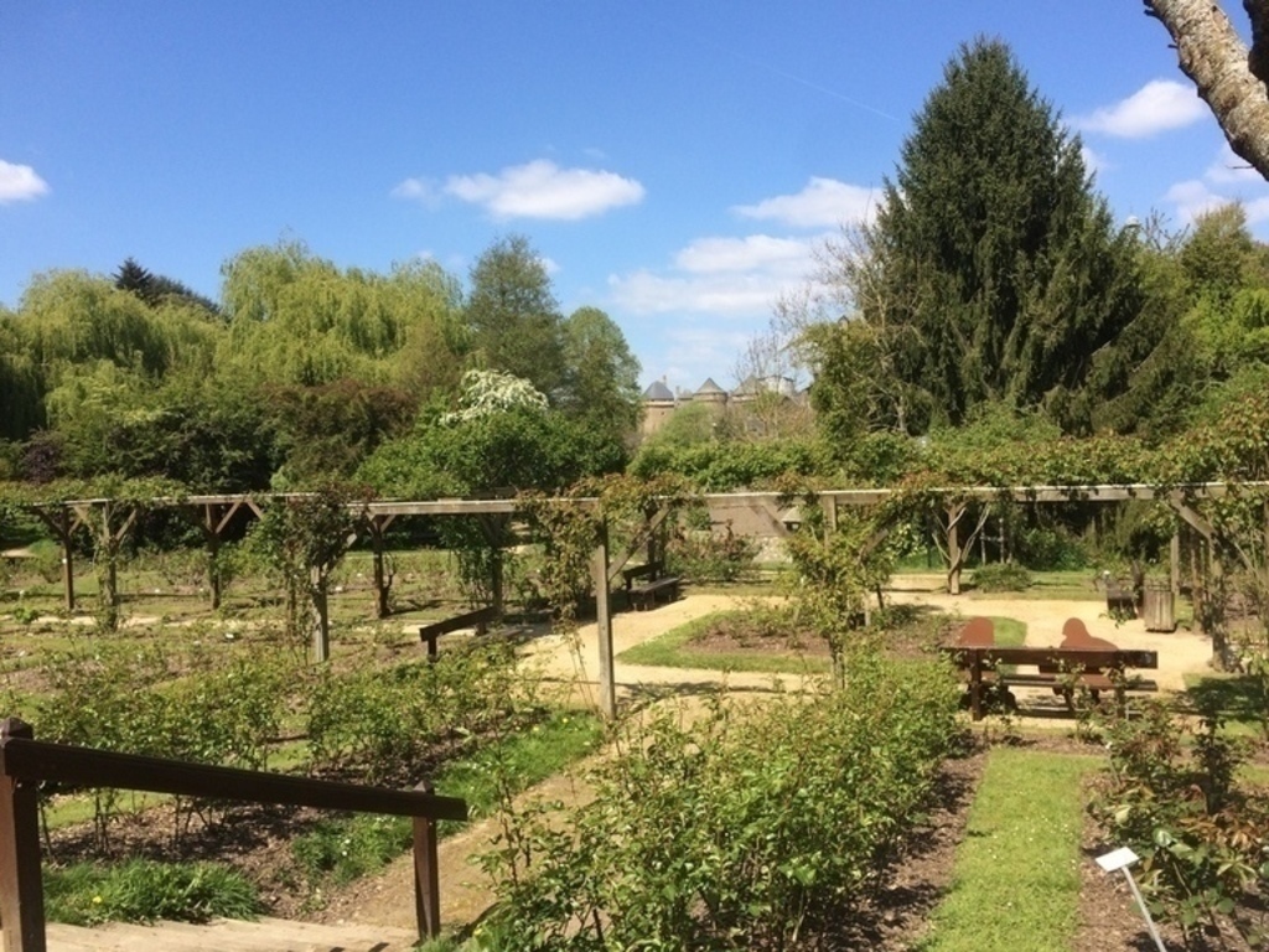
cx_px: 634
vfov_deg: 48.2
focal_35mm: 29
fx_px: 1063
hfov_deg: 61.7
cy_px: 476
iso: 32
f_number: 2.2
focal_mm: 4.15
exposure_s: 1/1709
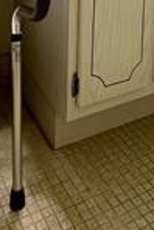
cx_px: 96
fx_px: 378
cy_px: -95
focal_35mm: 59
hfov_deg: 23.0
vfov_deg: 26.6
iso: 200
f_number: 2.2
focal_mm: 2.22
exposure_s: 1/60
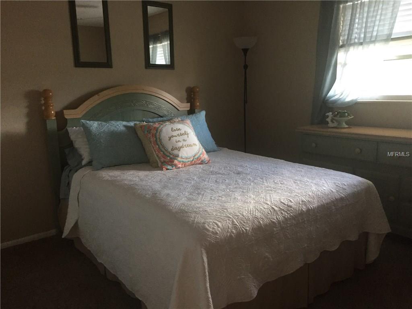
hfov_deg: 61.7
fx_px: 345
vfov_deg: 48.2
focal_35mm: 29
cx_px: 206
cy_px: 154
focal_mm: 4.15
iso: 200
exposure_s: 1/30
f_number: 2.2
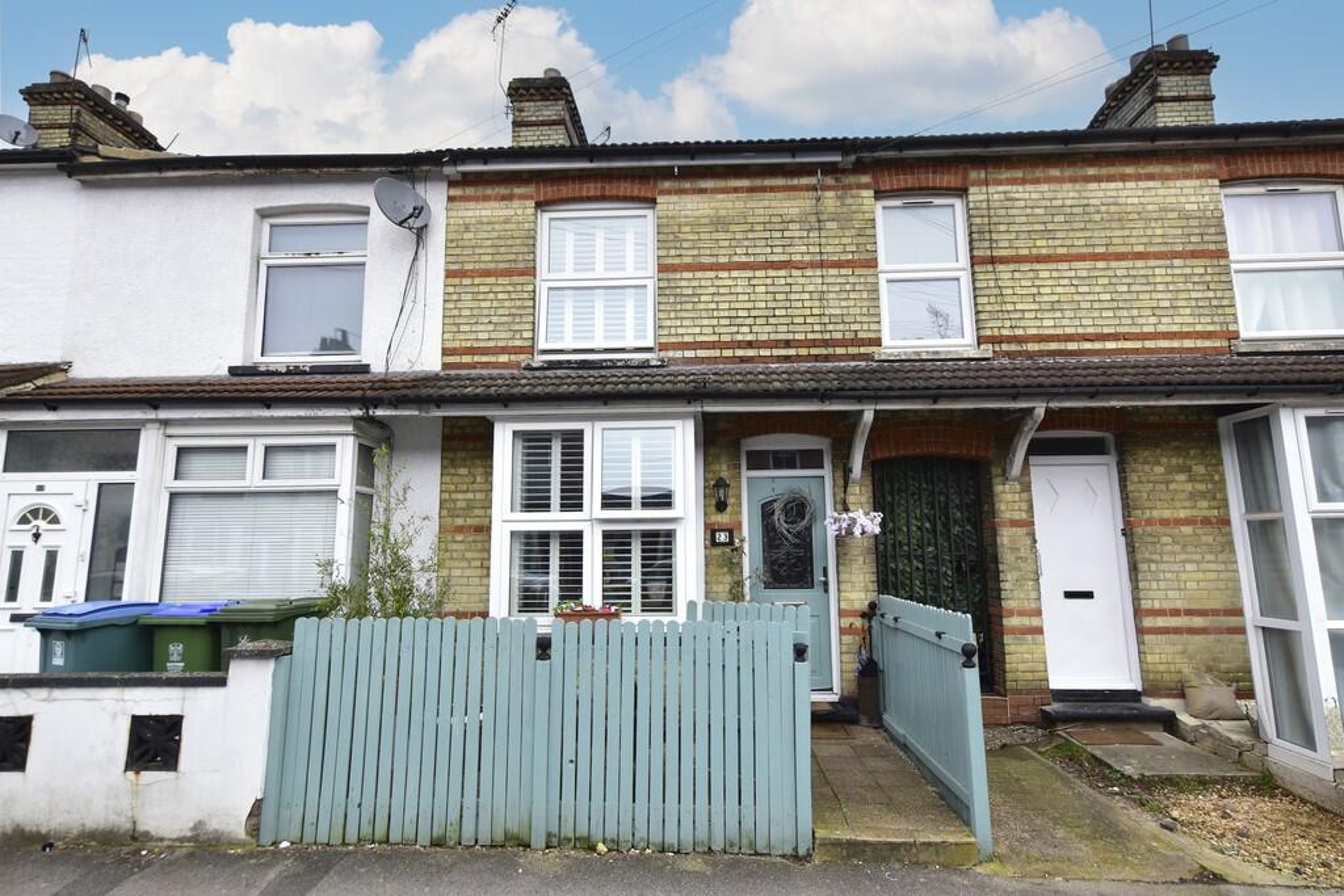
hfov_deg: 90.0
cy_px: 448
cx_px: 672
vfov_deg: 67.4
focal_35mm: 18
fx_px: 672
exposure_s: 1/320
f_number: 8
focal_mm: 12
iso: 640
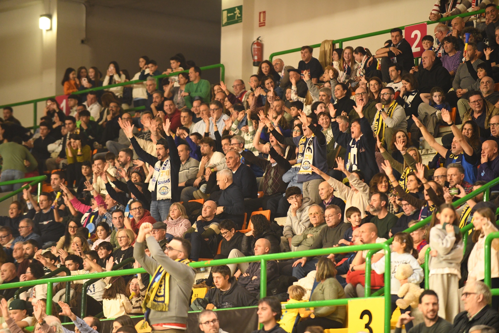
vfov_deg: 6.9
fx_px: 2772
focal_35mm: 200
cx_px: 250
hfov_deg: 10.3
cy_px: 166
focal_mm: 200
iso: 2800
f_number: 2.8
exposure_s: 1/200
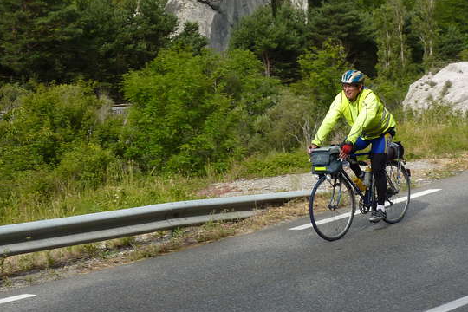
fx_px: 962
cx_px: 244
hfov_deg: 27.3
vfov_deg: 18.4
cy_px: 121
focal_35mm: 74
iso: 80
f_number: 4
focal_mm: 7.3
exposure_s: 1/500
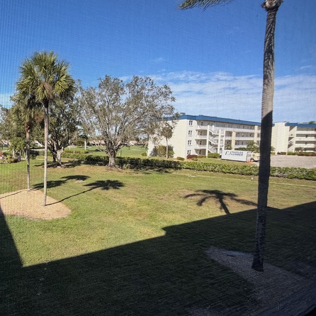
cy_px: 157
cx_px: 62
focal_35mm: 20
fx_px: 207
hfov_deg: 67.6
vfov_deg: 74.8
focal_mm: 2.22
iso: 40
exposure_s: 1/638
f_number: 2.2
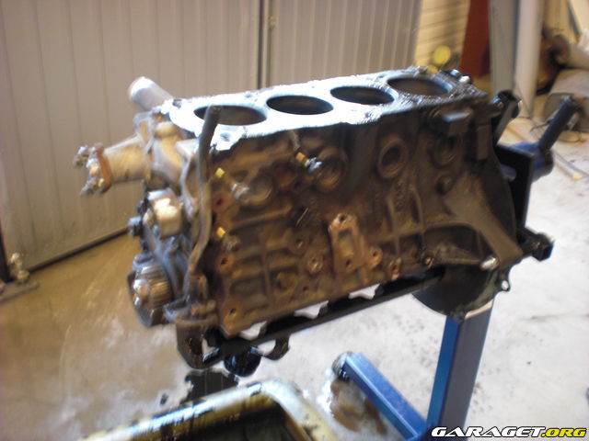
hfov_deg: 49.0
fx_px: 647
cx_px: 294
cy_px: 220
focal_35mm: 38
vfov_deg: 37.7
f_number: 3.1
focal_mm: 6.3
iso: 200
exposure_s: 1/10
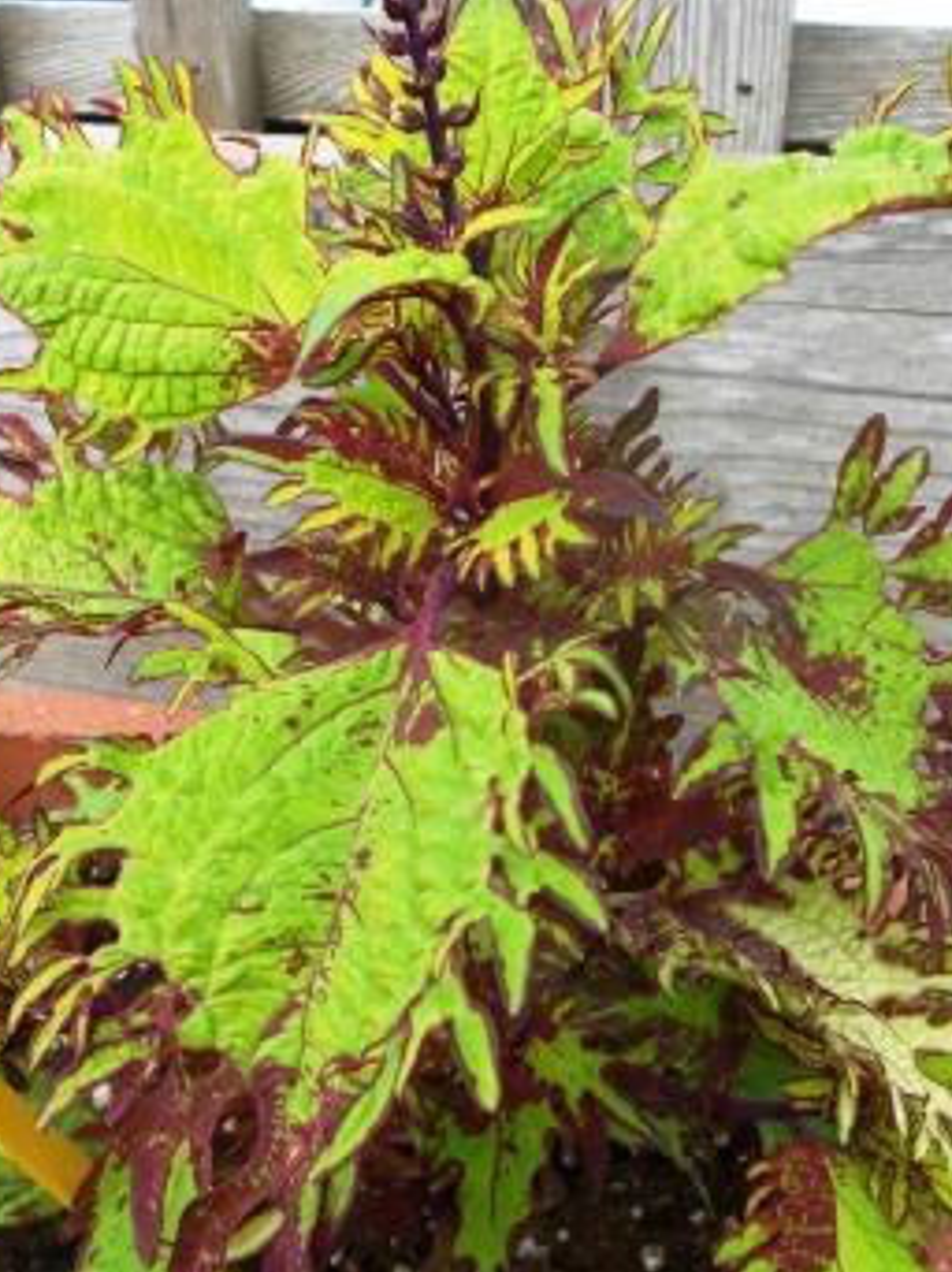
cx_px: 450
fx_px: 1395
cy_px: 651
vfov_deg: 49.0
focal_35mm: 38
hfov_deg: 37.7
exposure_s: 1/80
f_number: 3.4
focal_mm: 5.1
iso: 80
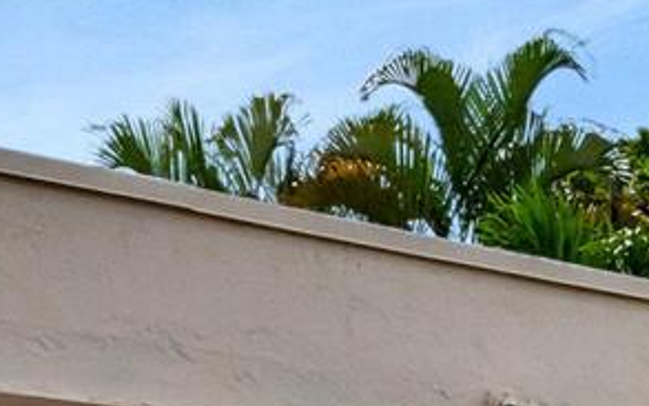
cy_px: 742
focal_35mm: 107
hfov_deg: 18.5
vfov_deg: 11.3
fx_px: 1892
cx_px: -115
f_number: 8
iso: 1000
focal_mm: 10
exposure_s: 1/6400
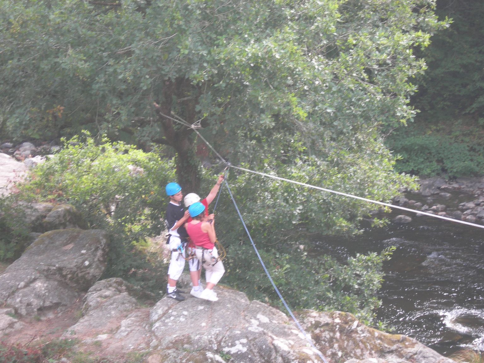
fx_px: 1580
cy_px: 182
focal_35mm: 113
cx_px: 242
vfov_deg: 13.1
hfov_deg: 17.4
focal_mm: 23.4
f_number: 4.9
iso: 50
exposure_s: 1/57.1
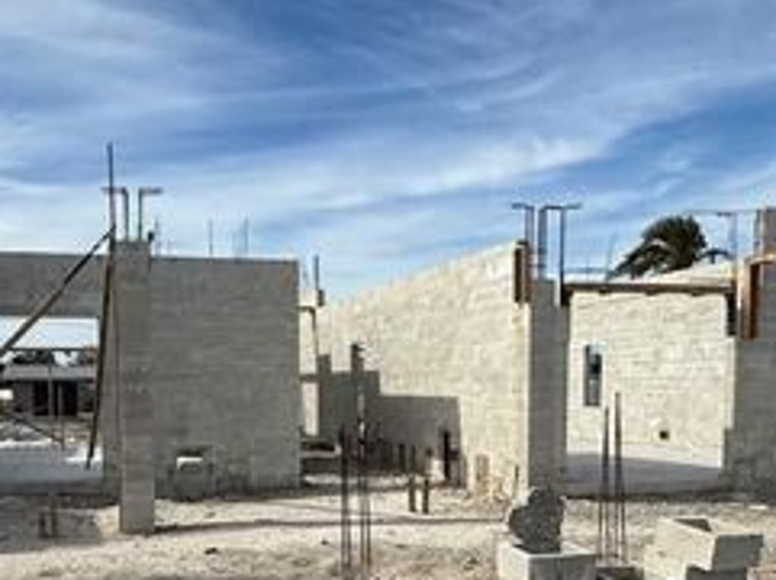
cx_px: 308
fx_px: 918
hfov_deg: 45.6
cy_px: 470
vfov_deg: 33.9
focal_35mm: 41
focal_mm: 2.22
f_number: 2.2
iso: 50
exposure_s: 1/3891
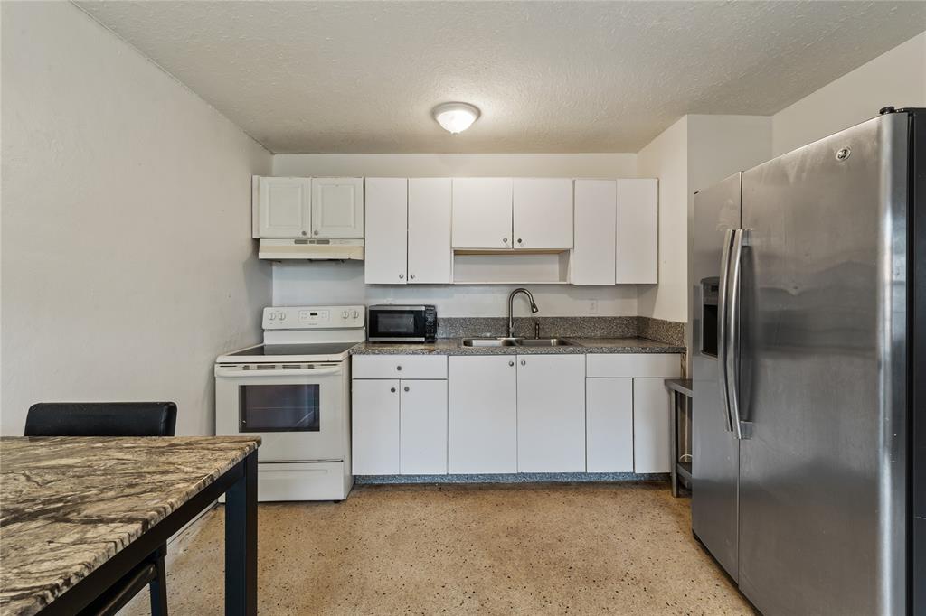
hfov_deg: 104.3
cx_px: 463
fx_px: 360
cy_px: 308
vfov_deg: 81.2
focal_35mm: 14
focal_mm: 14
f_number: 11
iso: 250
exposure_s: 1/2.5
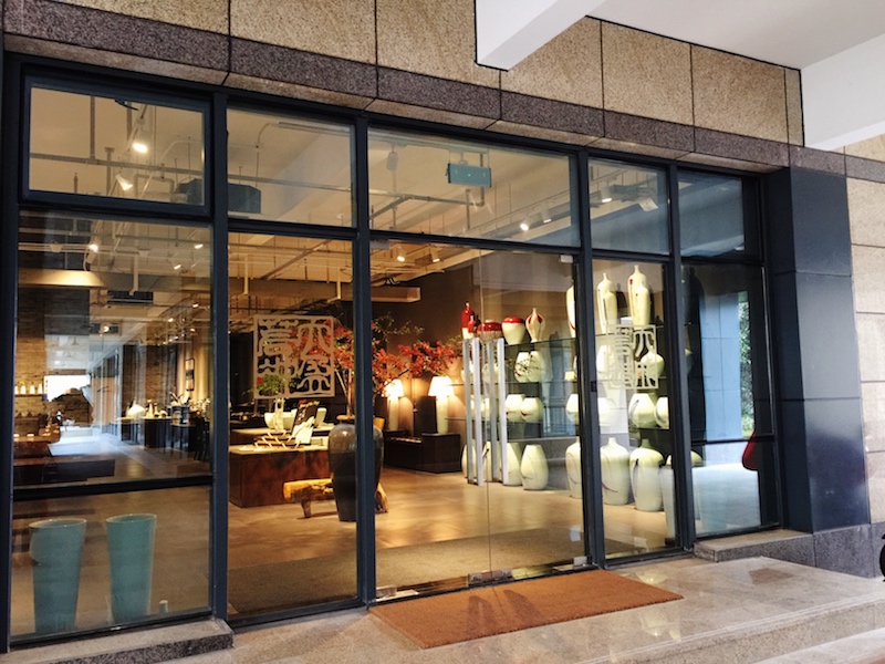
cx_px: 442
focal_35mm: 29
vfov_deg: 48.2
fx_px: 741
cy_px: 332
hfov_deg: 61.7
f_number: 2.2
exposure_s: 1/10
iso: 100
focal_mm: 4.15
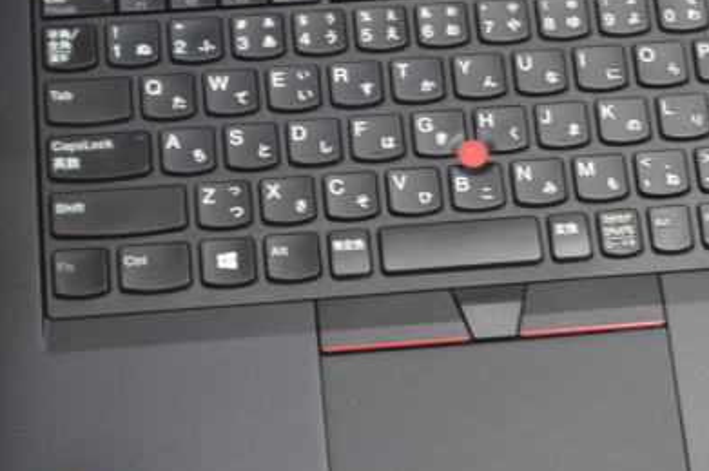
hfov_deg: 18.8
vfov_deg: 12.7
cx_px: 520
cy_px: 274
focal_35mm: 108
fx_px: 2125
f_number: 5.3
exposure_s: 1/2.5
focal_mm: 44
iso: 100
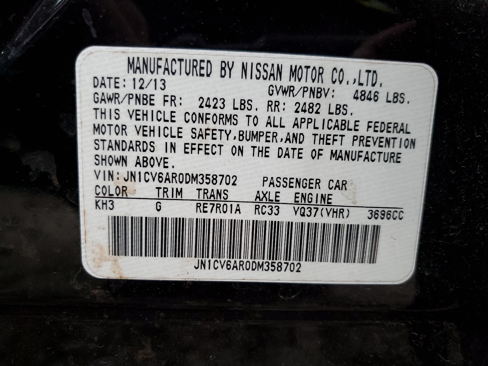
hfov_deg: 67.3
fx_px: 367
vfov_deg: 53.1
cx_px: 244
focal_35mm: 26
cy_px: 183
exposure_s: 1/60.2
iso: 93
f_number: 1.5
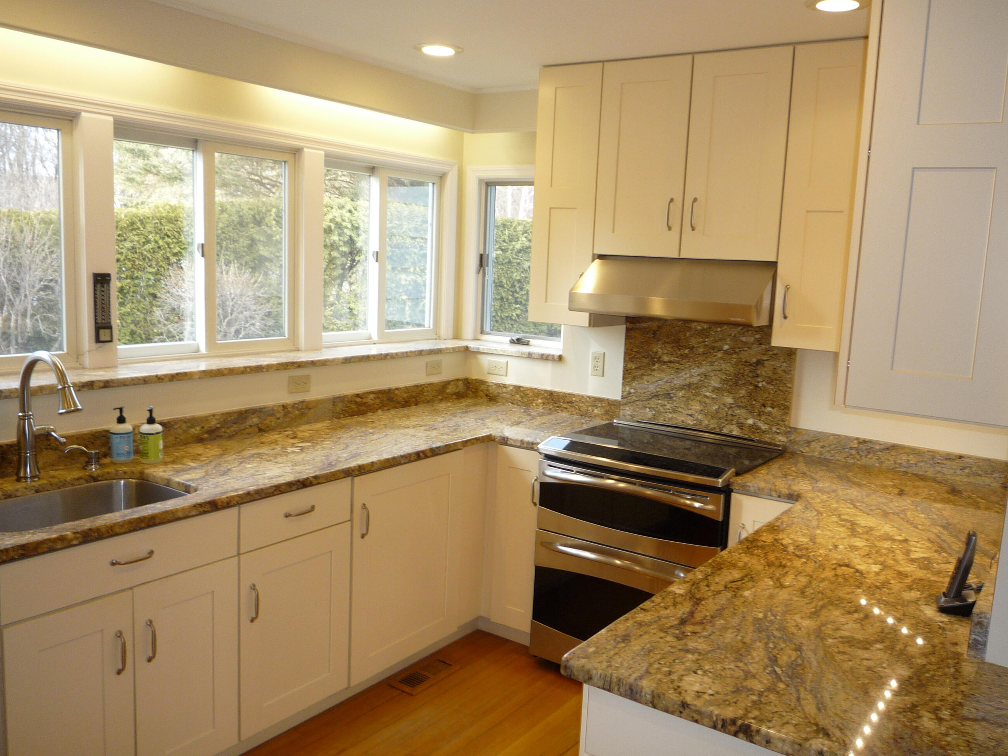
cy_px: 381
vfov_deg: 48.2
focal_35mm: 29
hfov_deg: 61.6
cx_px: 546
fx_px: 845
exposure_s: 1/30
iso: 100
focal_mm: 4.4
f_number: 2.8
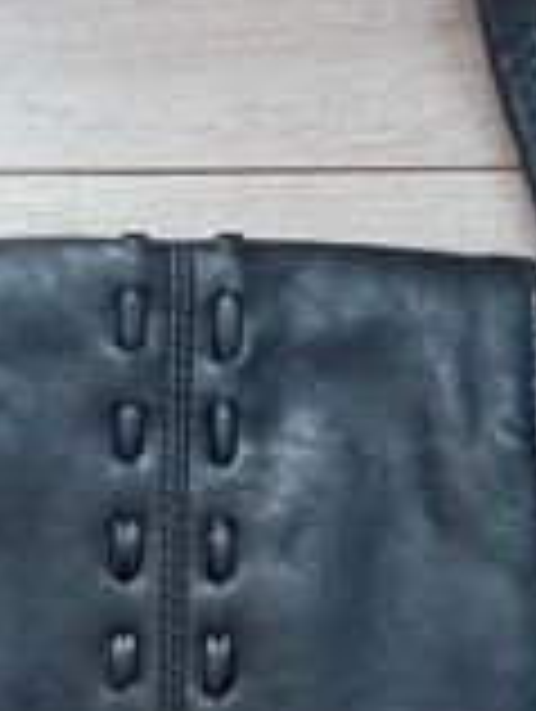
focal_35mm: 101
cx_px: 135
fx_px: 2080
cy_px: 634
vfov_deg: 19.1
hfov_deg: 14.6
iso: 160
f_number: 2
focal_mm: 4.6
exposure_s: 1/60
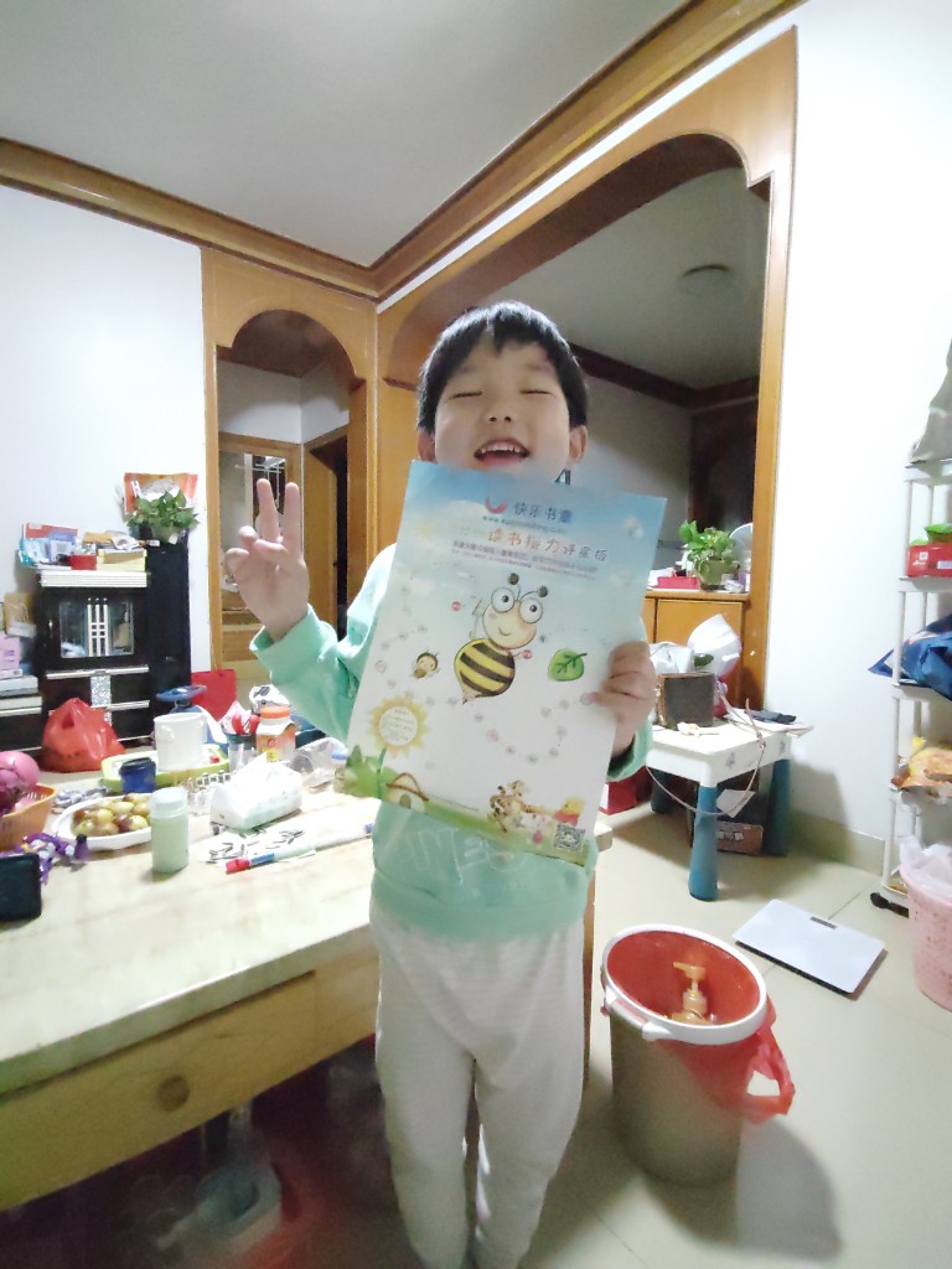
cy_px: 634
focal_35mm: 16
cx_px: 476
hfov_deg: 78.1
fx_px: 587
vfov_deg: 94.5
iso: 4000
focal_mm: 1.68
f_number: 2.2
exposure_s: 1/17
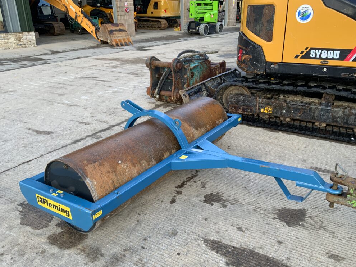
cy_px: 136
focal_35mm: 30
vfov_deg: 46.8
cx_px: 183
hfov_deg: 60.0
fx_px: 308
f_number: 1.8
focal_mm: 3
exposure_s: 1/122
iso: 16
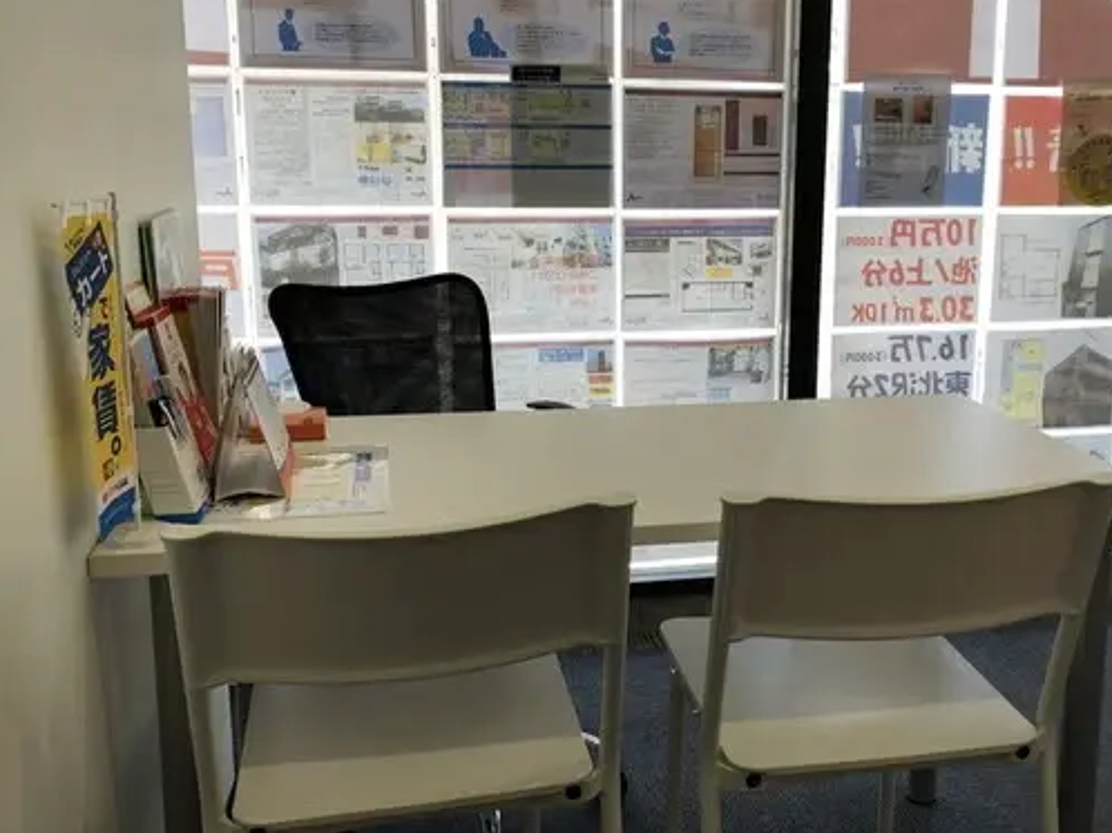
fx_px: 1156
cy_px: 389
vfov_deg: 39.6
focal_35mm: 36
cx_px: 679
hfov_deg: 51.0
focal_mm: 3.99
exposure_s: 1/100
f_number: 1.8
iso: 25
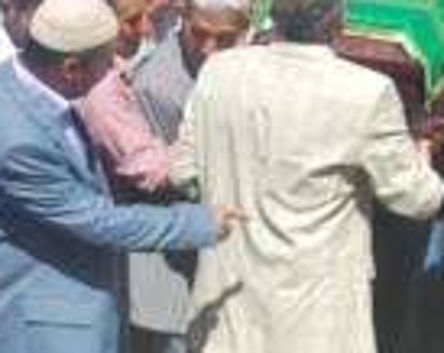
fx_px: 6438
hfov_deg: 3.9
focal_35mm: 491
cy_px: 214
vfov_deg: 3.1
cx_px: 280
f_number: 6.3
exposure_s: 1/640
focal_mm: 98
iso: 100
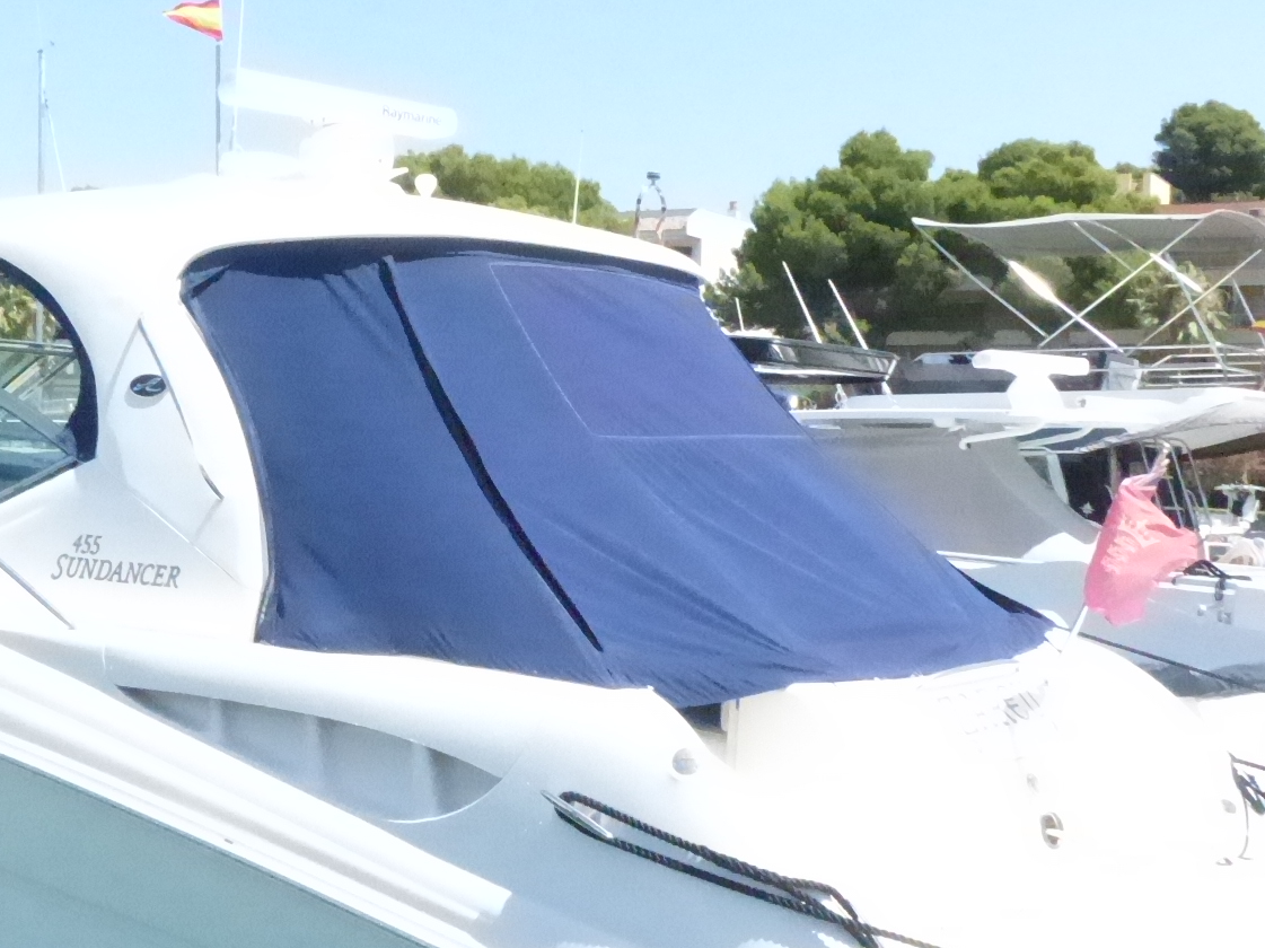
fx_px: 1936
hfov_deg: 35.4
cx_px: 325
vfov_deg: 27.5
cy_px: 457
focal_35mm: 53
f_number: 5.6
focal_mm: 5.3
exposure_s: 1/4000
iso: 3200
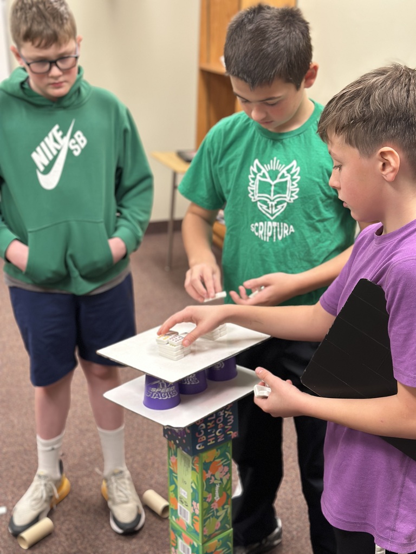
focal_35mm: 48
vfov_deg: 39.7
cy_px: 277
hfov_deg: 30.3
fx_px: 769
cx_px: 208
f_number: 1.78
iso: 250
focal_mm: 6.86
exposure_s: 1/40
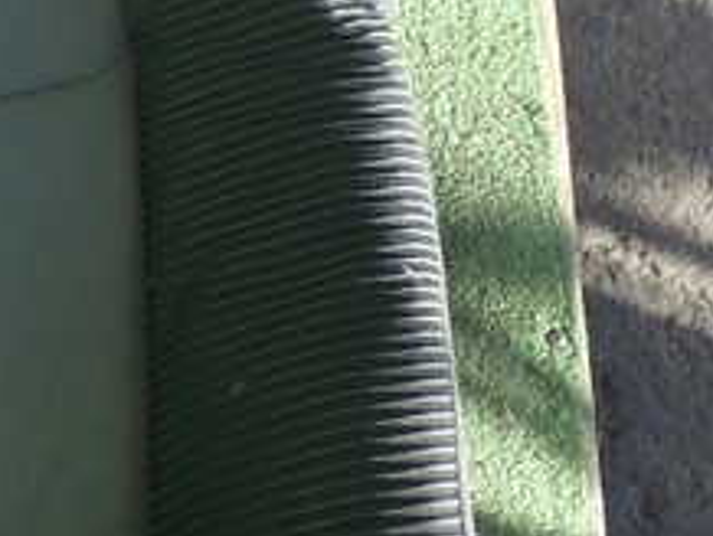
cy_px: 176
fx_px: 1815
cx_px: -186
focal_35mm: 88
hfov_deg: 20.5
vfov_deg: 16.8
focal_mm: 5.87
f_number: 2.4
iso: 100
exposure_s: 1/125
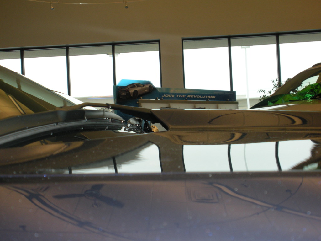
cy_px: 120
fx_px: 408
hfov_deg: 42.9
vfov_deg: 32.9
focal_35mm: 44
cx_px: 160
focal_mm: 7.7
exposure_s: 1/67.4
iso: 129
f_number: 4
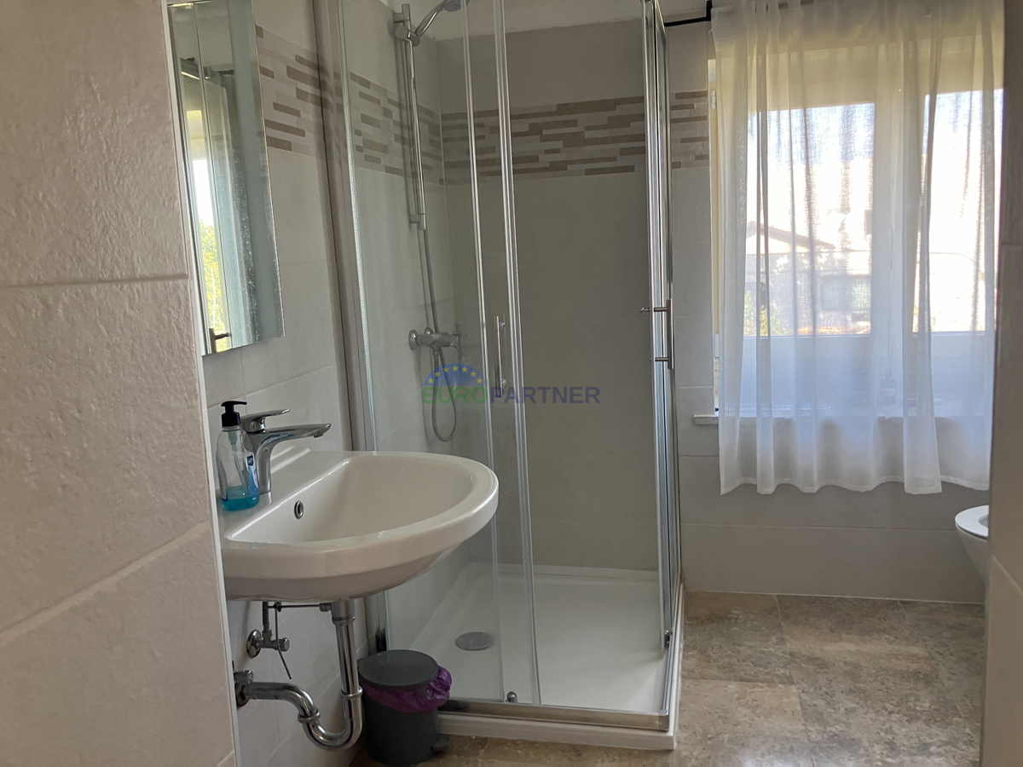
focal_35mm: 28
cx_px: 512
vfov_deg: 49.7
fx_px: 827
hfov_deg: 63.4
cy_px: 384
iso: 80
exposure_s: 1/93
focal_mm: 3.99
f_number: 1.8
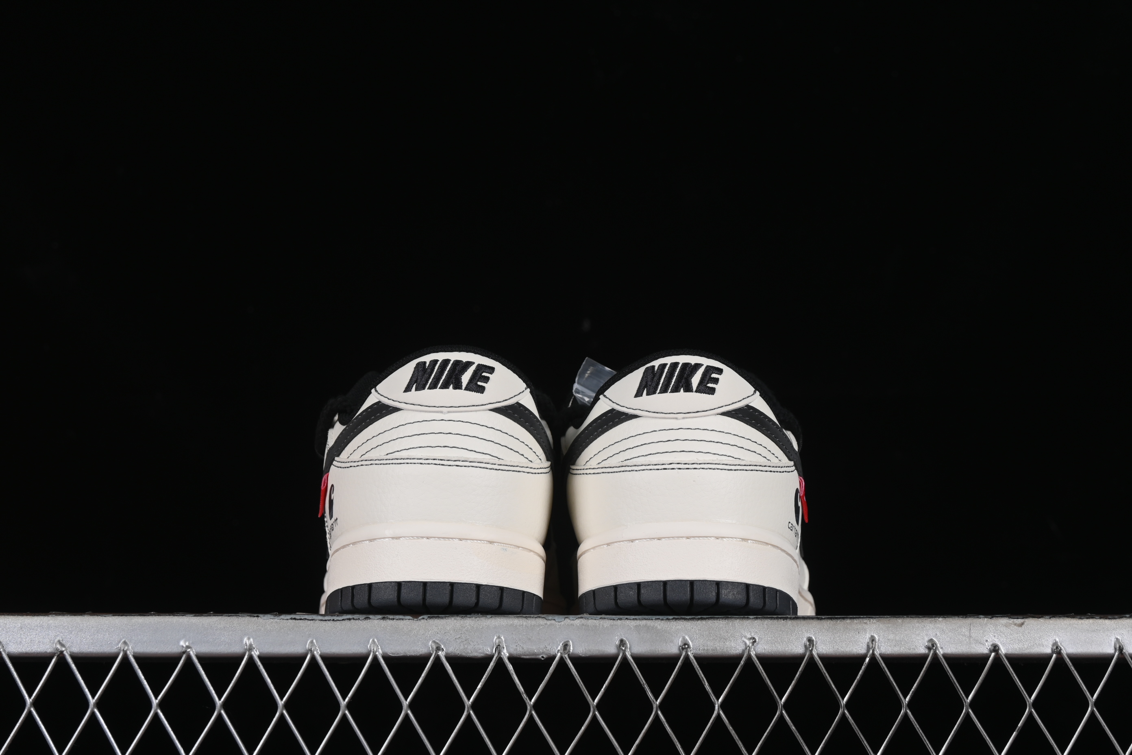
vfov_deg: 18.2
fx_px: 2358
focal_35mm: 75
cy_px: 378
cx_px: 566
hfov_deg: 27.0
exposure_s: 1/80
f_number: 8
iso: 160
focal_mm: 50
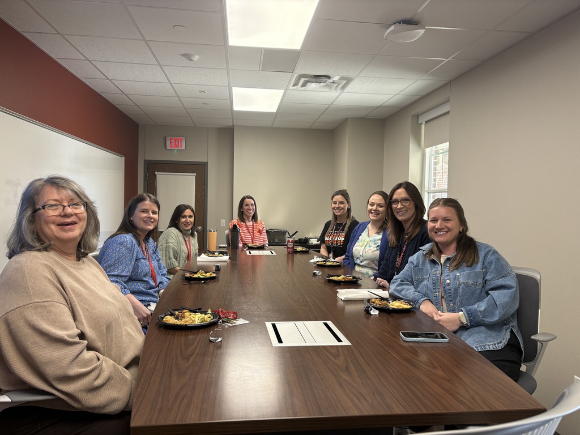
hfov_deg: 67.3
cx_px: 290
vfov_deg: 53.1
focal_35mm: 26
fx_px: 436
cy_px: 218
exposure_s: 1/59
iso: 100
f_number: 1.6
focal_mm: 5.96
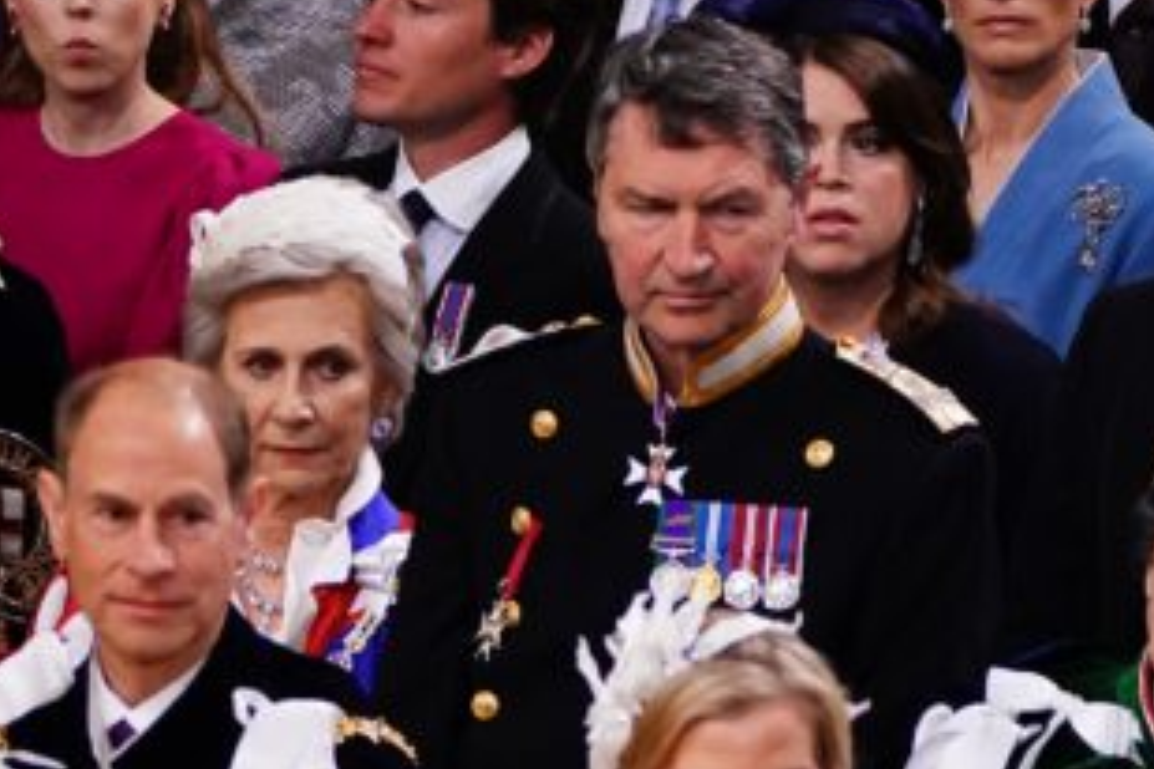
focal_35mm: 467
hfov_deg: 4.4
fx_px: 14969
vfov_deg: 2.9
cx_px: 400
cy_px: 679
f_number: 5
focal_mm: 141
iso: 4000
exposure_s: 1/125
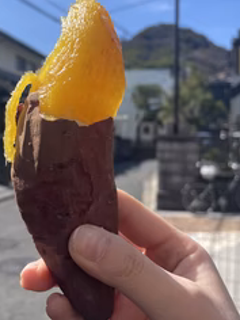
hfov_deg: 32.4
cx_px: 65
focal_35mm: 44
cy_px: 136
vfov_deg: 42.8
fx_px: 407
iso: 32
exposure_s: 1/3509
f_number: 1.6
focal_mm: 4.2
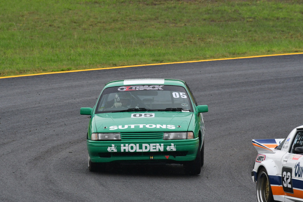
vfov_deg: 2.3
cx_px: 152
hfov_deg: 3.4
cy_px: 101
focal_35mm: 600
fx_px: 5052
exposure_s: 1/640
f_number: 11
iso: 1000
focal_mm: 400
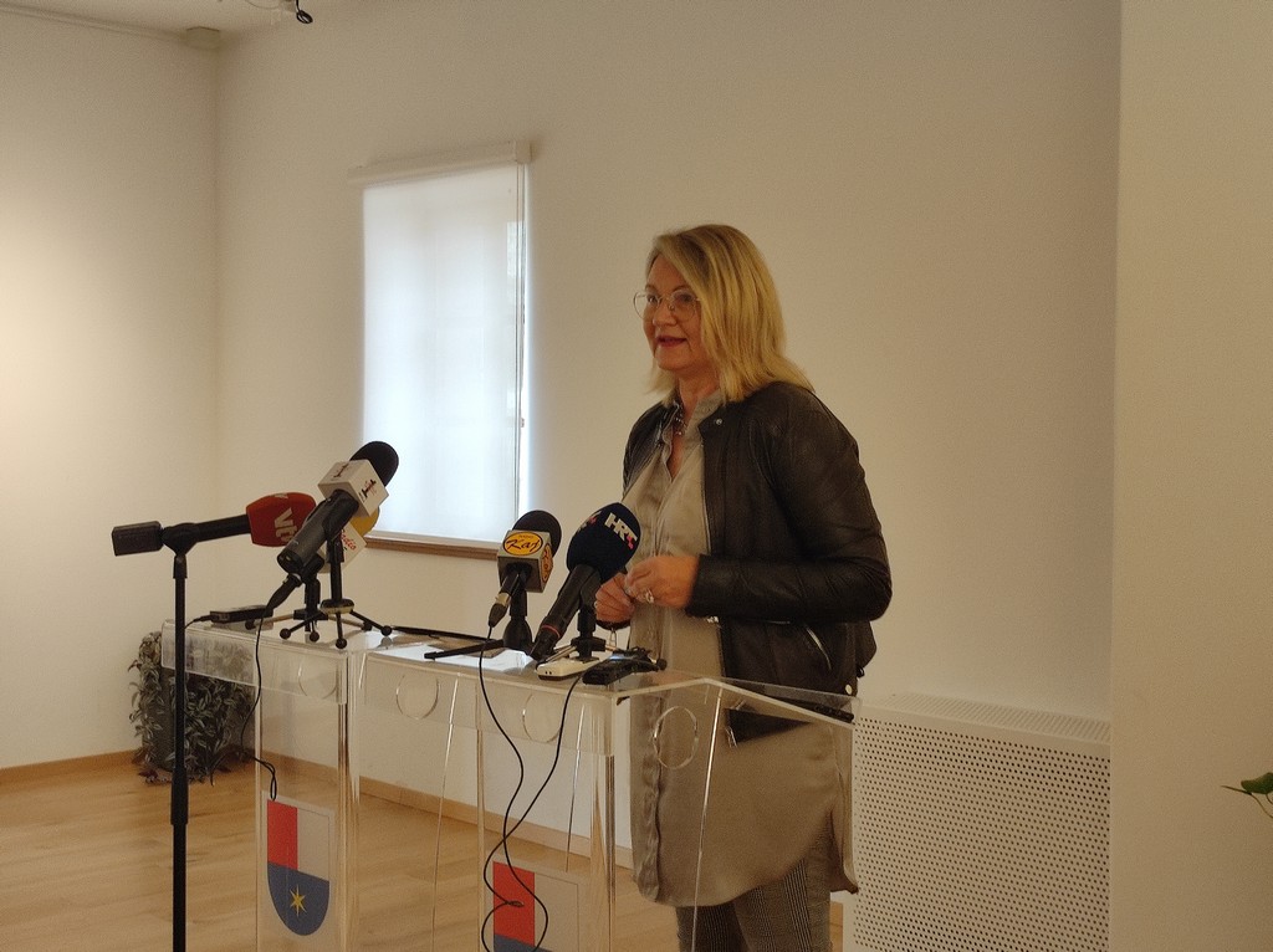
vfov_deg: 54.8
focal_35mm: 25
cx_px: 636
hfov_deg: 69.4
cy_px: 476
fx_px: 919
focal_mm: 4.7
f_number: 1.79
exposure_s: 1/50
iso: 297
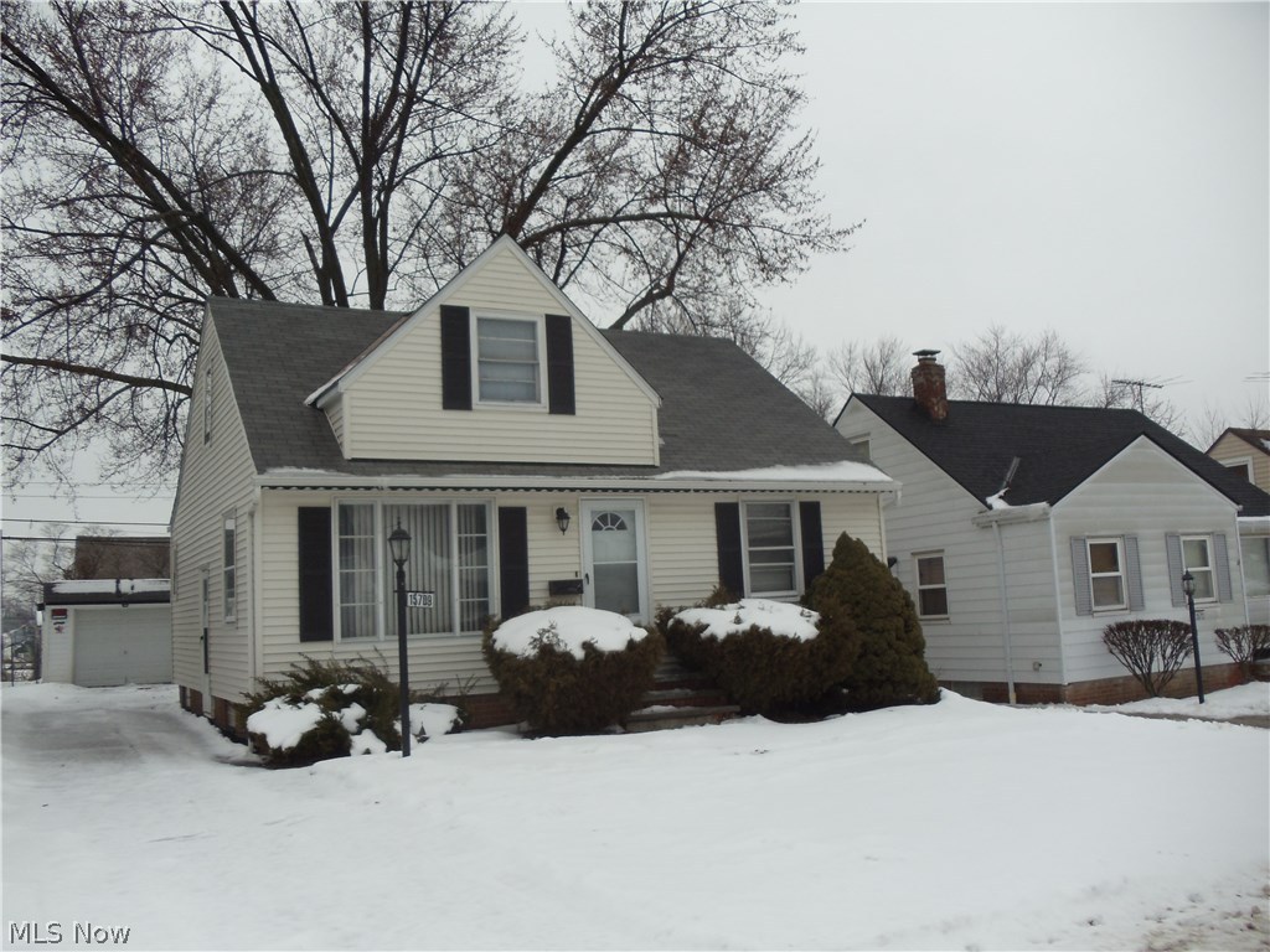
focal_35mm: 44
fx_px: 1614
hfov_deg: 42.9
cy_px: 476
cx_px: 635
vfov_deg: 32.9
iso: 100
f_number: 3.5
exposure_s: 1/500
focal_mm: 6
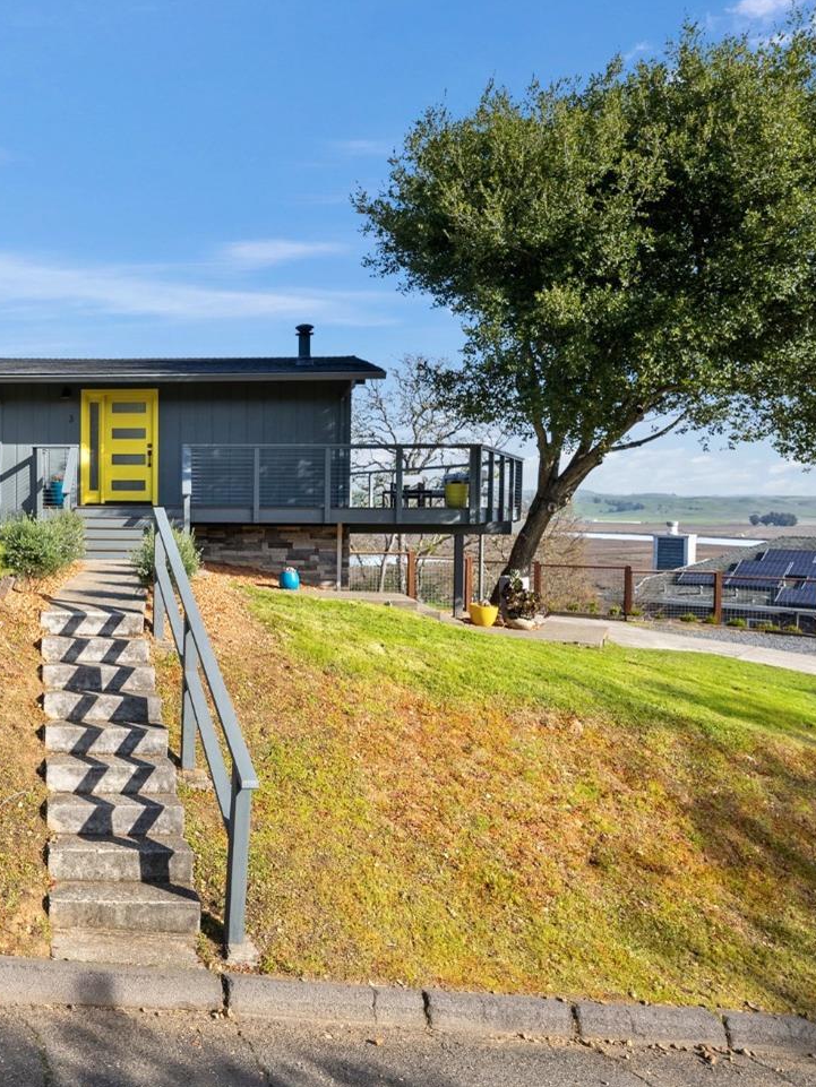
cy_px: 526
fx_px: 848
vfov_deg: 65.3
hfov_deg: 46.7
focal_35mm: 27
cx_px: 94
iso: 640
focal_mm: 18
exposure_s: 1/200
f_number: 8
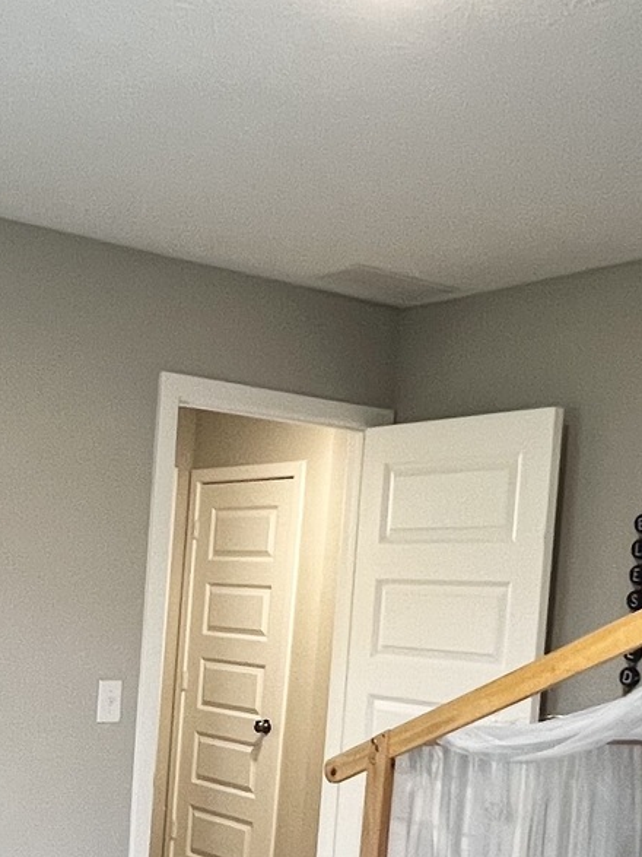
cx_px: 77
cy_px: 683
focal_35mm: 51
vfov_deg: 36.3
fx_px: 1262
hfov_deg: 27.6
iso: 250
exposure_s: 1/60
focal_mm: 1.57
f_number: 1.8
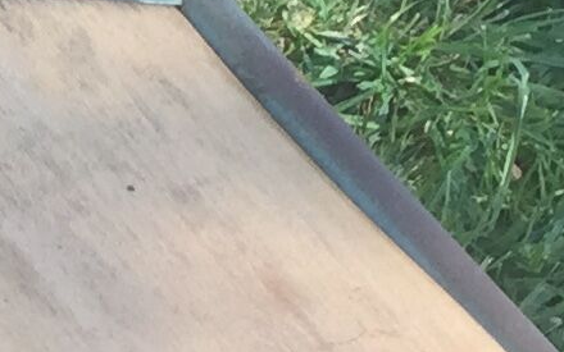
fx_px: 3505
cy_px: 426
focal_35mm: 228
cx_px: -995
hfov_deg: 8.1
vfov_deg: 5.7
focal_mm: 4.15
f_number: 2.2
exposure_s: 1/286
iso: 32
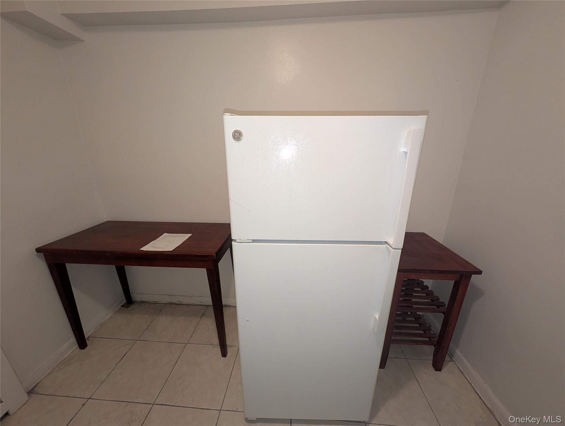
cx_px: 282
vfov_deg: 94.6
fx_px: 196
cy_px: 213
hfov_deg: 110.5
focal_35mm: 12
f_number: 1.95
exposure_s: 1/40
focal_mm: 2.23
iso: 297
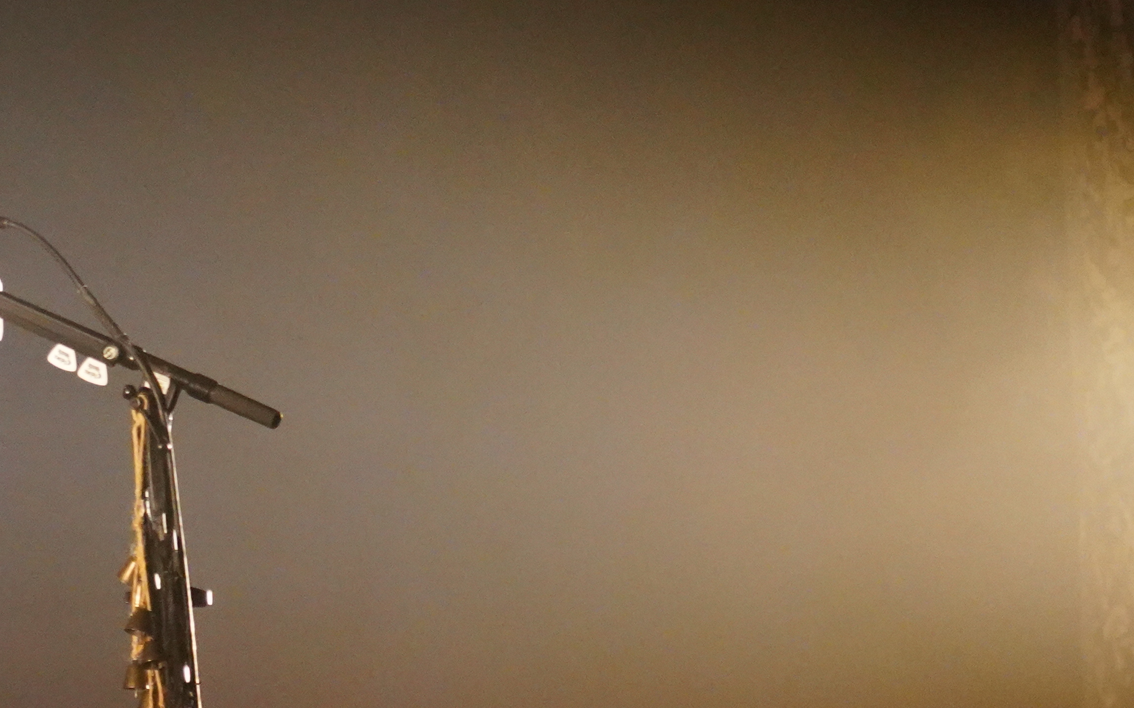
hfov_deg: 7.4
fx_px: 8653
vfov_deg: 4.7
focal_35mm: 280
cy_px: 656
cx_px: -188
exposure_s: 1/160
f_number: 4
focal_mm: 105
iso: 12800
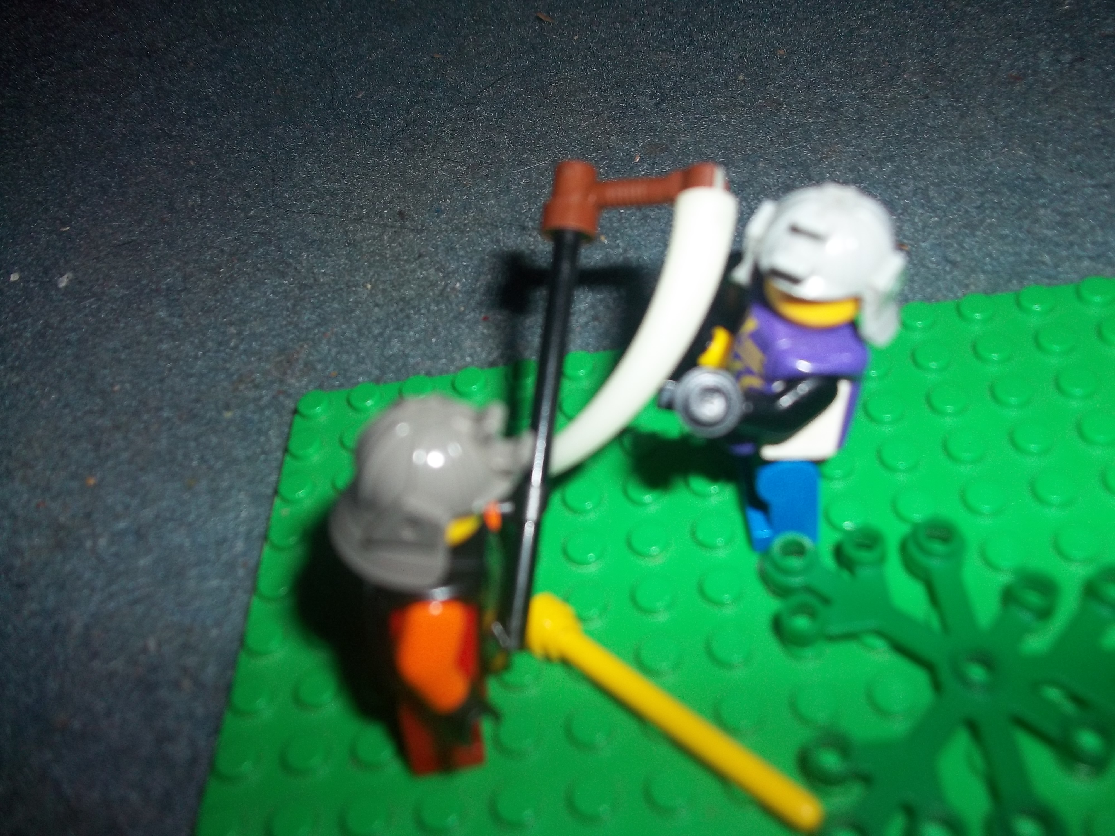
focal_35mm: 32
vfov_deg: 44.2
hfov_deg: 56.8
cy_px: 418
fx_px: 1031
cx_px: 558
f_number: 2.9
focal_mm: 5.7
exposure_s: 1/60
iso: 80
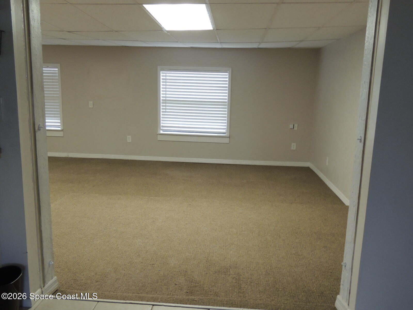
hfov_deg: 60.0
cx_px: 206
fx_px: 358
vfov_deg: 46.8
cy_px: 155
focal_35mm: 30
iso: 360
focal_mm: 5.3
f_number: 3.1
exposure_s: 1/30
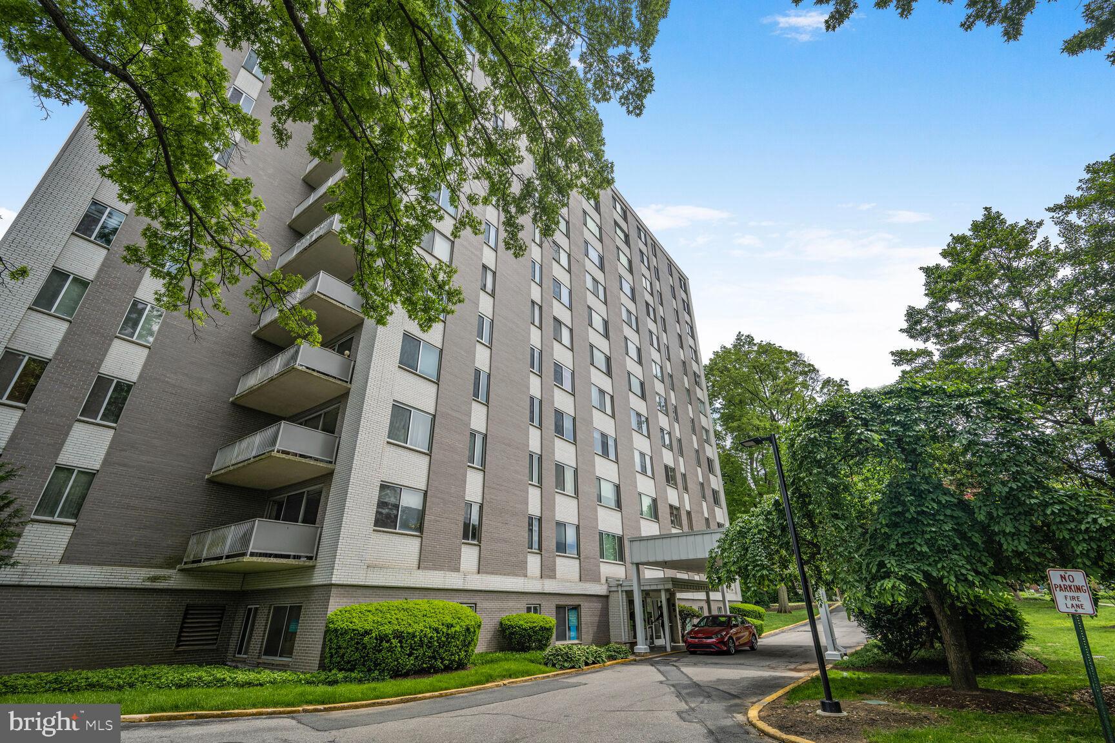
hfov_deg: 100.4
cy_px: 372
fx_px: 465
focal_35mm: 15
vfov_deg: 77.3
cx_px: 558
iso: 200
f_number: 9
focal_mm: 15
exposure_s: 1/250
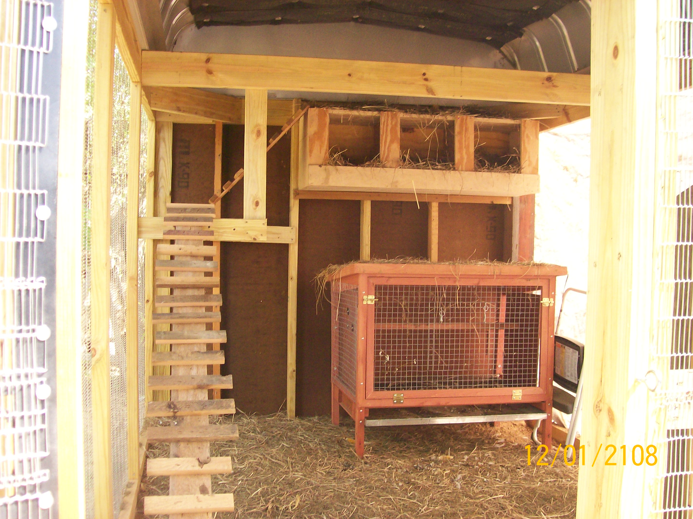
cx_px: 346
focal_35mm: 36
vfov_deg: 39.6
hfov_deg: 51.4
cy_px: 260
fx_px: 720
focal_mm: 6
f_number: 2.7
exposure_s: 1/74.4
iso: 140
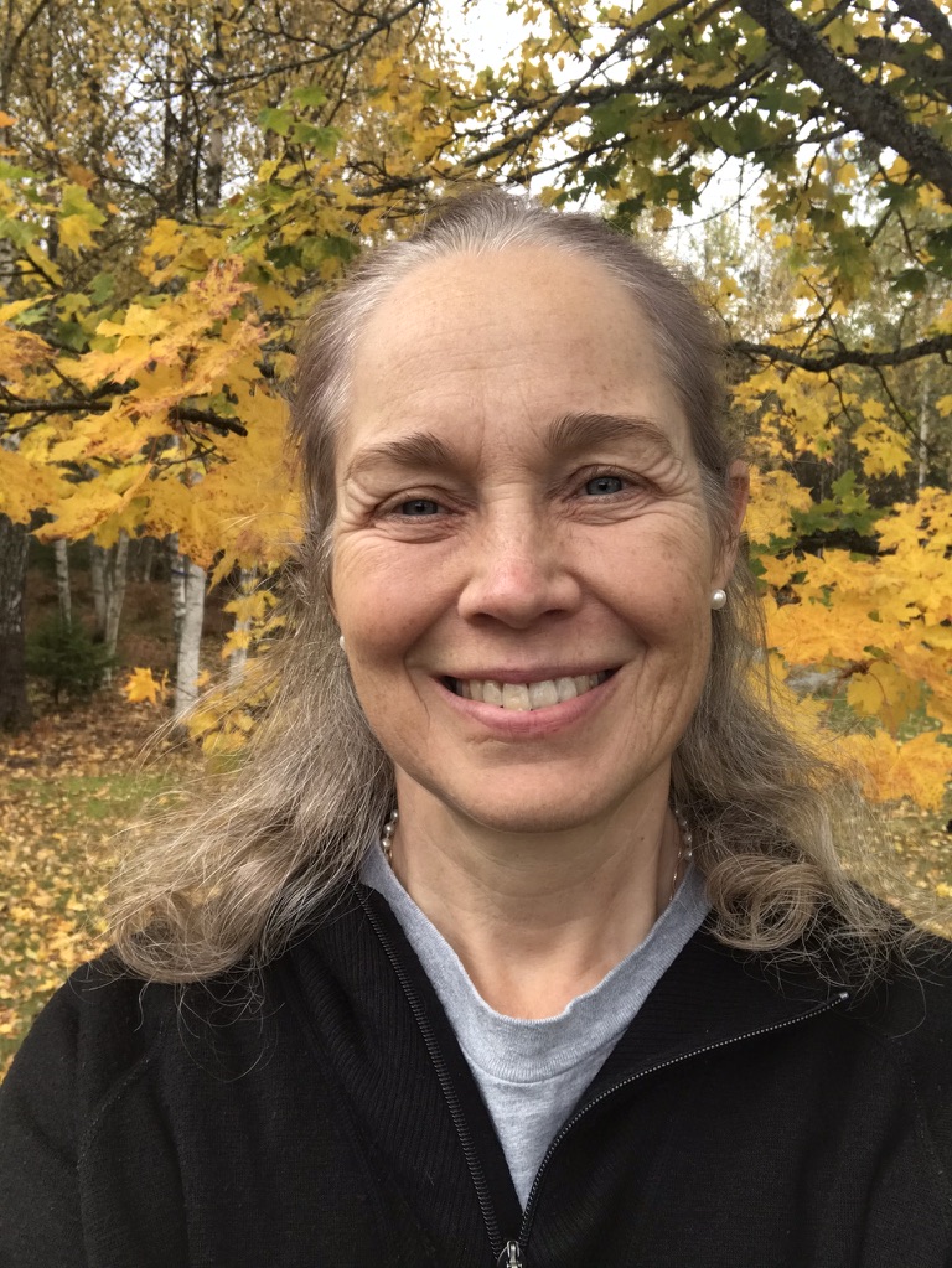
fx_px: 1173
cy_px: 634
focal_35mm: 32
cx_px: 476
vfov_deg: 56.8
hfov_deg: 44.2
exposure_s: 1/109
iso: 25
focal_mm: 2.87
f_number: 2.2
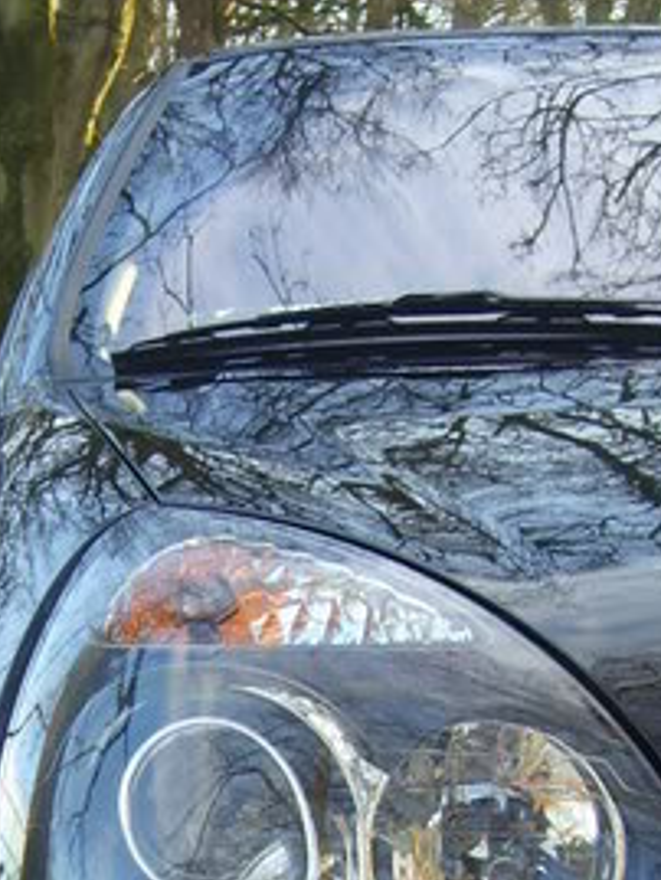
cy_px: 883
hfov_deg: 14.2
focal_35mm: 104
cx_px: 144
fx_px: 2646
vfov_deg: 18.4
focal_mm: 5.8
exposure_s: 1/90
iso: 50
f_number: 2.8
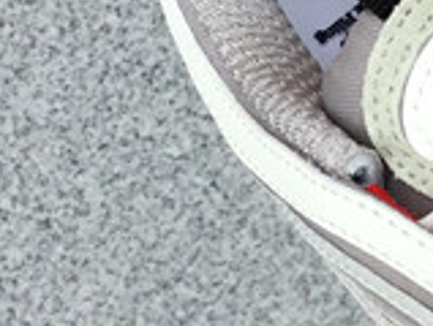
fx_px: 2194
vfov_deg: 8.5
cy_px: 308
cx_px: 681
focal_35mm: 175
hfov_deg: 10.8
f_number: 2.4
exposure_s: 1/399
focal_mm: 3.3
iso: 25
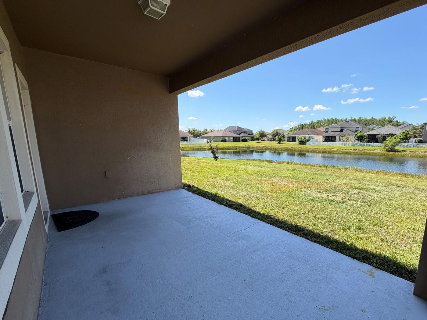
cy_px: 171
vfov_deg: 78.0
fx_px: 197
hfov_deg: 93.9
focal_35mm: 16
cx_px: 243
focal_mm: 2.22
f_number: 2.2
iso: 32
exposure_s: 1/770
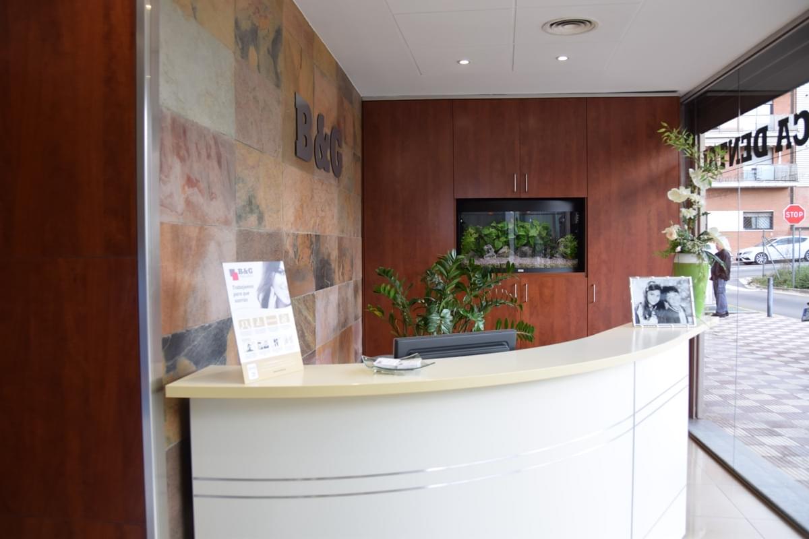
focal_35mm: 27
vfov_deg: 47.9
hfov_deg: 67.4
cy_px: 270
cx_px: 404
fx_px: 607
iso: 100
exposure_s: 1/40
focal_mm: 18
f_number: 3.5
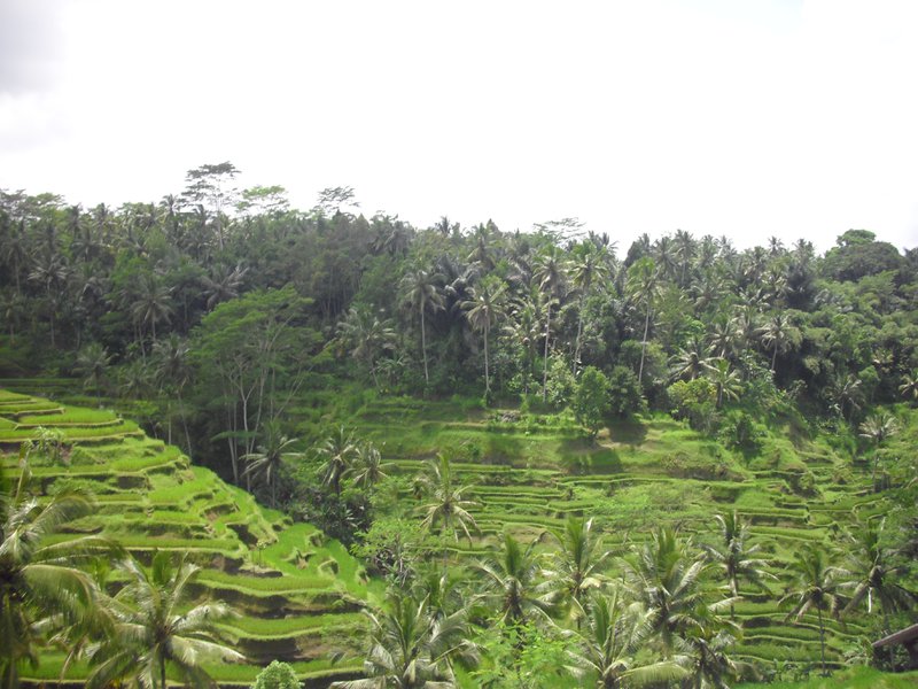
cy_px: 344
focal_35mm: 38
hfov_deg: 49.0
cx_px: 459
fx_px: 1008
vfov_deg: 37.7
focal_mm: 6.2
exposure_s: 1/125
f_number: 8
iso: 100
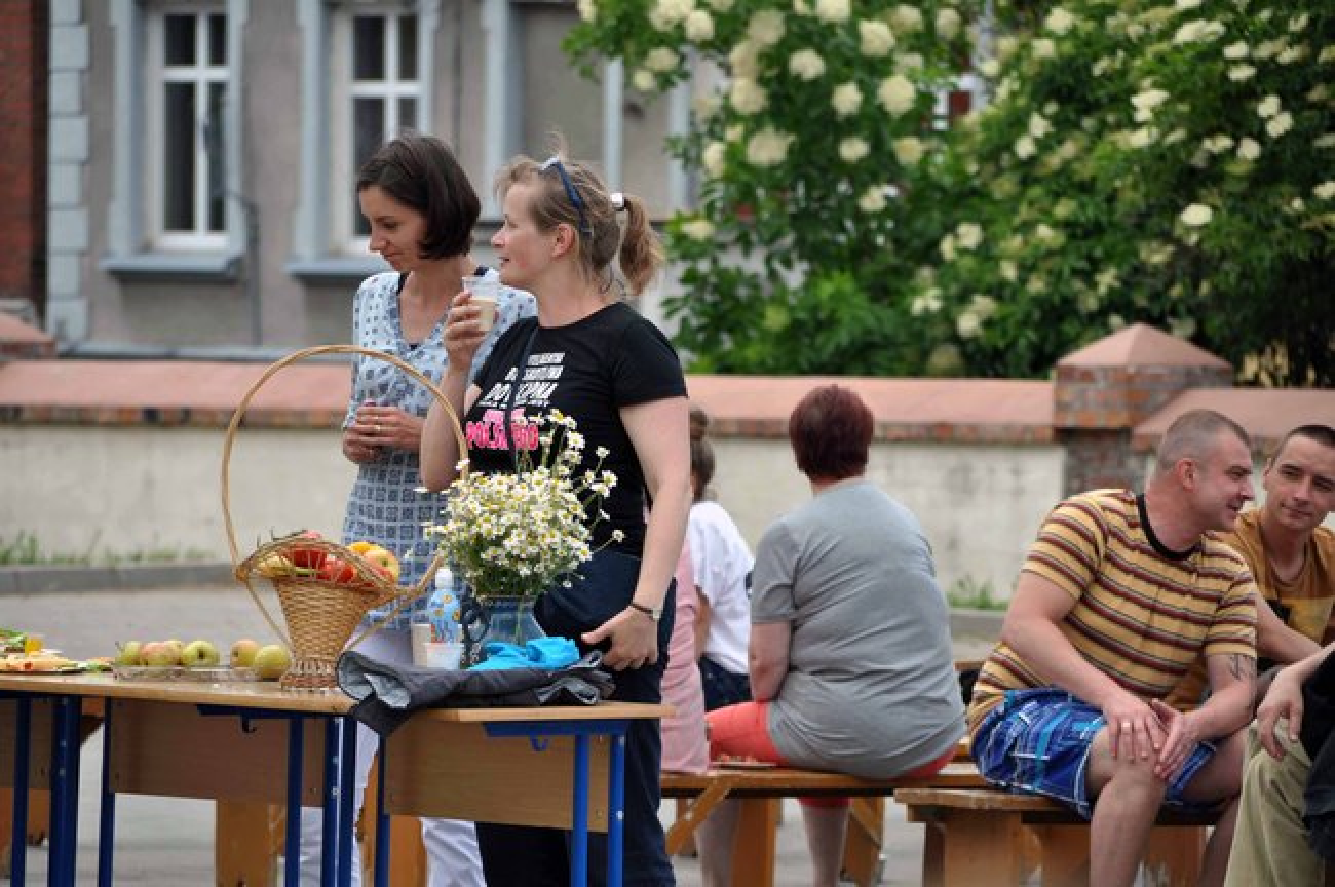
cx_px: 668
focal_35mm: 300
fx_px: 11114
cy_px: 444
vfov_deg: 4.6
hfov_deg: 6.9
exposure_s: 1/320
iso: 200
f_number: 6.3
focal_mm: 200
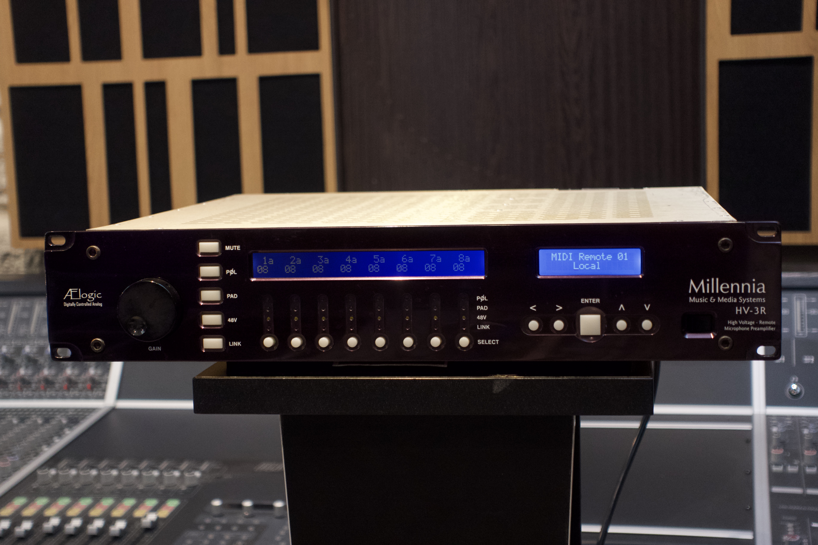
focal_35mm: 70
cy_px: 272
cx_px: 409
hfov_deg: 28.8
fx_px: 1590
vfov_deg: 19.5
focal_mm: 25.7
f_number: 2.8
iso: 1250
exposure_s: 1/40
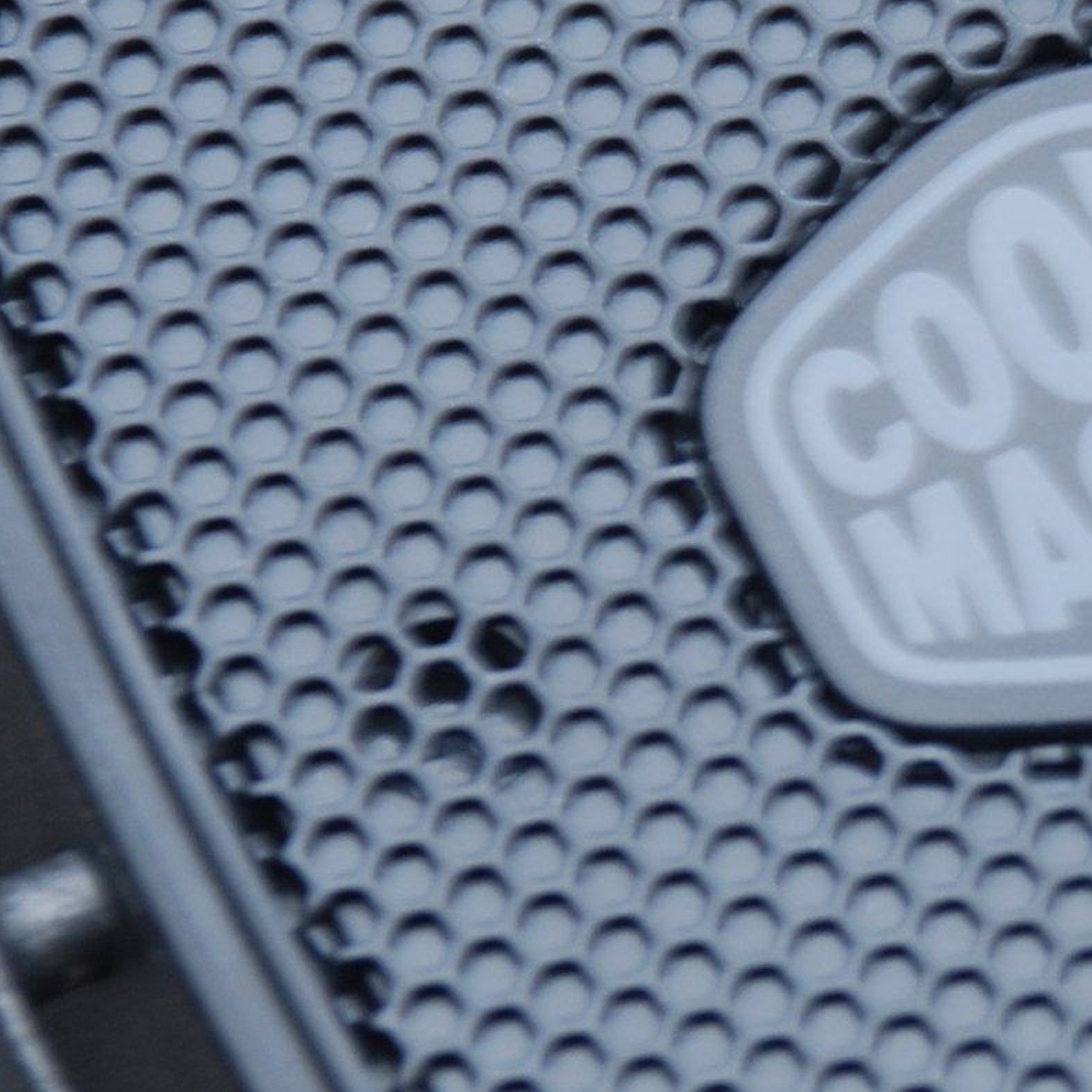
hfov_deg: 3.3
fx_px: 19026
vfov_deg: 3.3
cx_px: 1159
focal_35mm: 533
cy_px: 453
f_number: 5.6
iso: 100
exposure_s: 1/13
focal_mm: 85
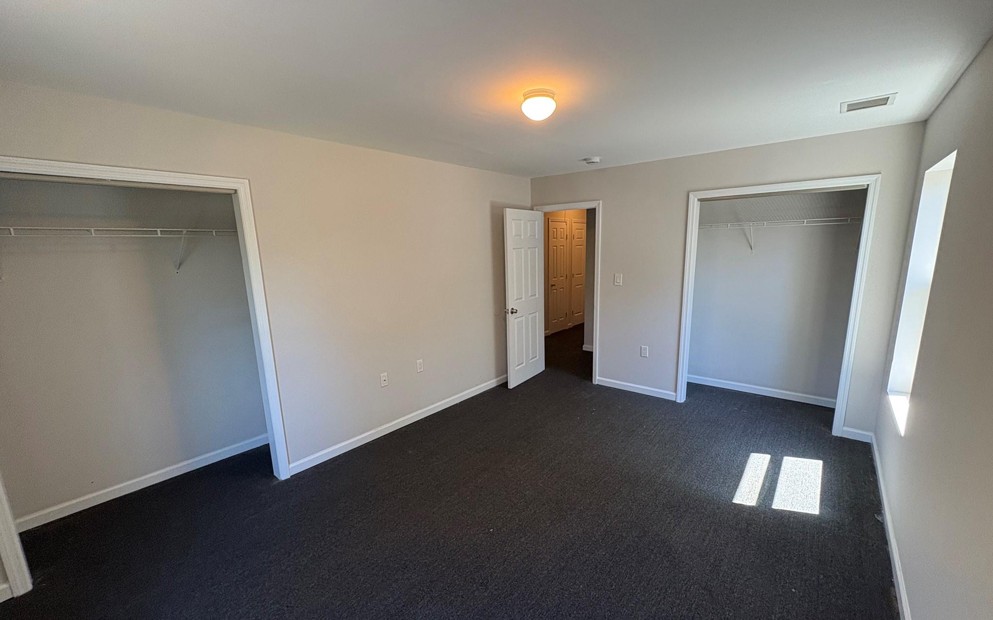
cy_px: 323
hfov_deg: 101.5
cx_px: 500
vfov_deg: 74.7
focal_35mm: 15
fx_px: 406
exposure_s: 1/120
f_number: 2.2
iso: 200
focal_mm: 2.22
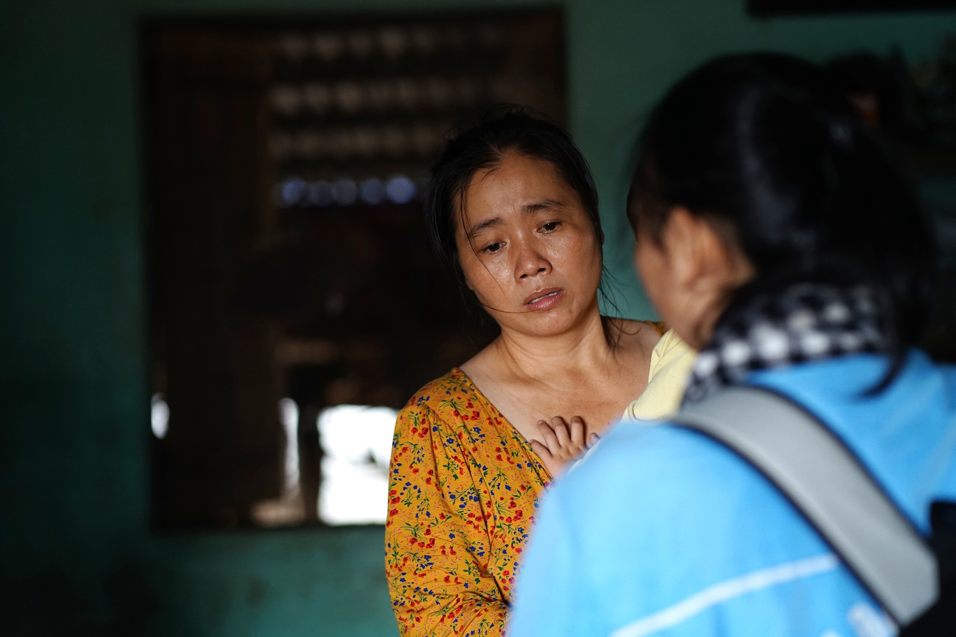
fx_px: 2257
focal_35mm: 85
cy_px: 318
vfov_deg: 16.1
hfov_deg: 23.9
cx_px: 478
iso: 1000
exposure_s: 1/100
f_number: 2.5
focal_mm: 85
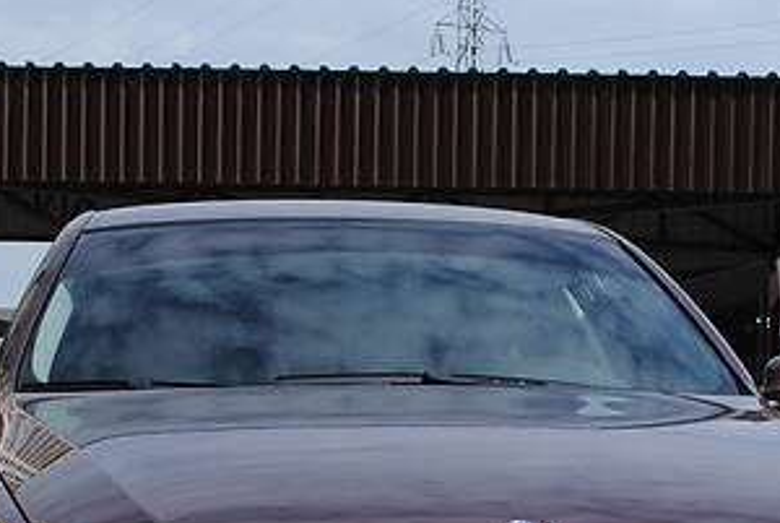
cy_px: 595
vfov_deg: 12.9
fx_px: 2257
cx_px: 465
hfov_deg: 19.6
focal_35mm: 104
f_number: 8
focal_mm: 26
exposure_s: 1/250
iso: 100
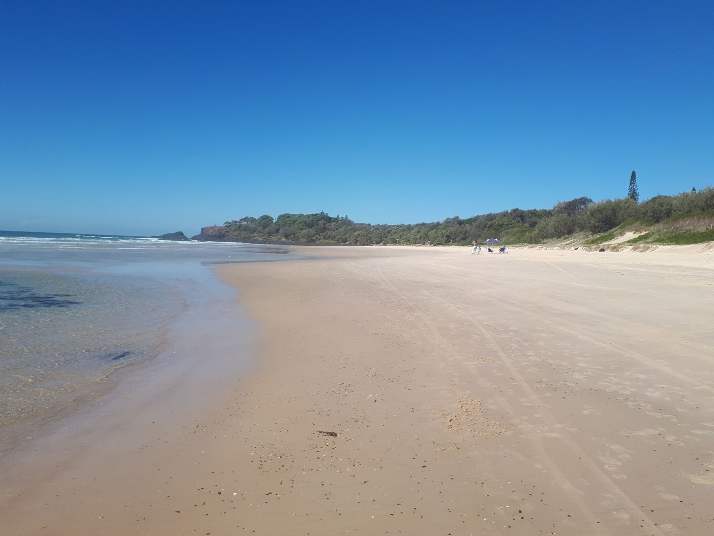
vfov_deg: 51.4
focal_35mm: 27
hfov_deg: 65.3
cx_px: 357
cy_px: 268
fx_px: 557
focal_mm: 3.6
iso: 40
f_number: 1.9
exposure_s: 1/1789
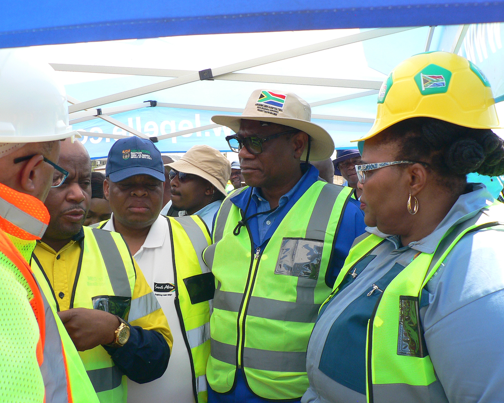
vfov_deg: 39.2
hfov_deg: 47.9
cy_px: 203
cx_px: 233
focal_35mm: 38
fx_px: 567
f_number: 3.6
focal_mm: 6
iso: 100
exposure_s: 1/200
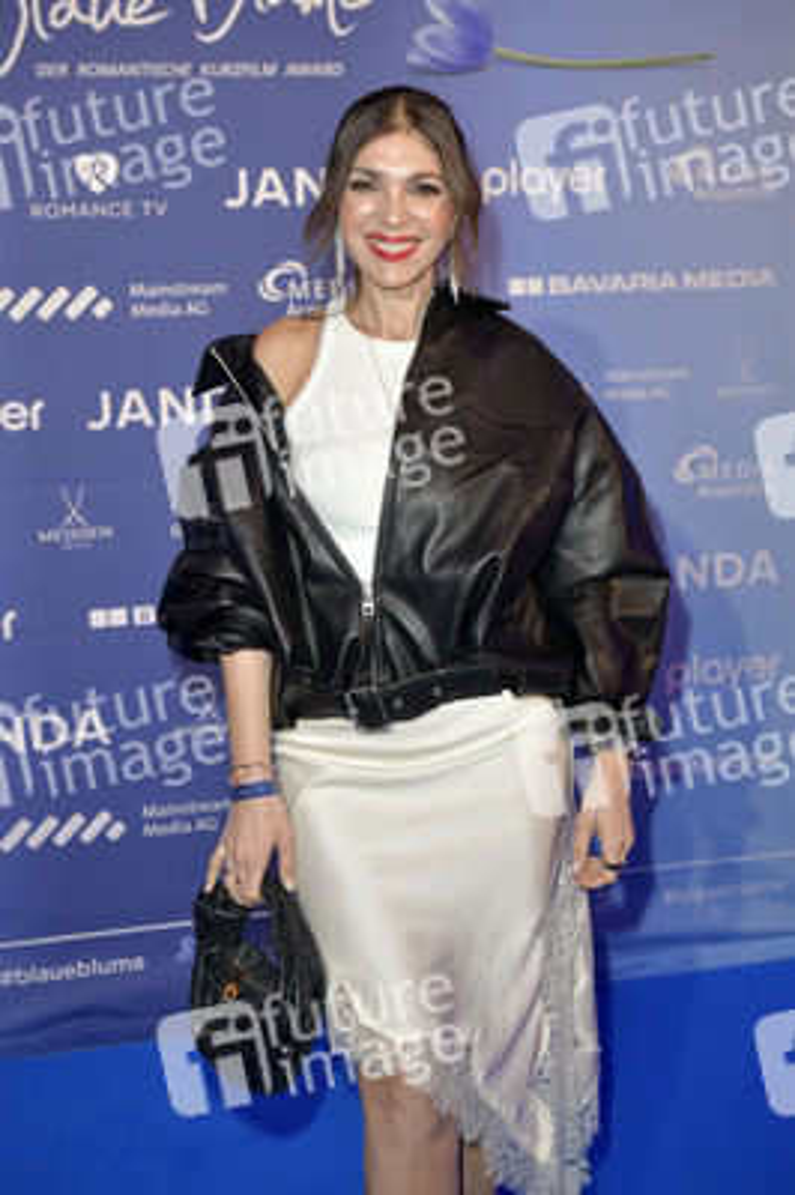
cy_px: 598
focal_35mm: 50
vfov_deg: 39.6
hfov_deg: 26.9
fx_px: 1659
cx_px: 398
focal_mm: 50
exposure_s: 1/250
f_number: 5
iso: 1250
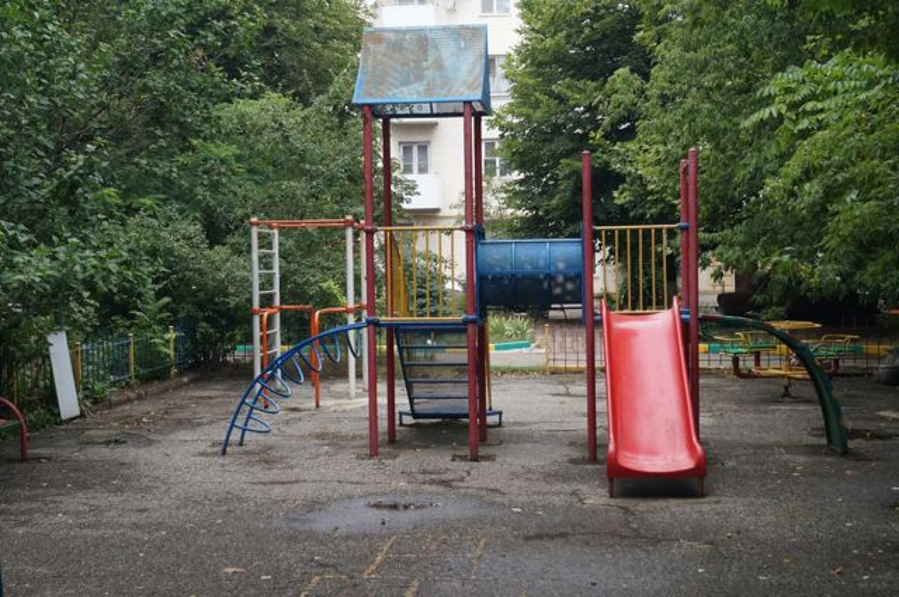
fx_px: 1309
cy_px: 298
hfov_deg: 37.9
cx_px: 450
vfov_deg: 25.7
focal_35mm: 52
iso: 800
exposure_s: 1/500
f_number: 9
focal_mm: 35
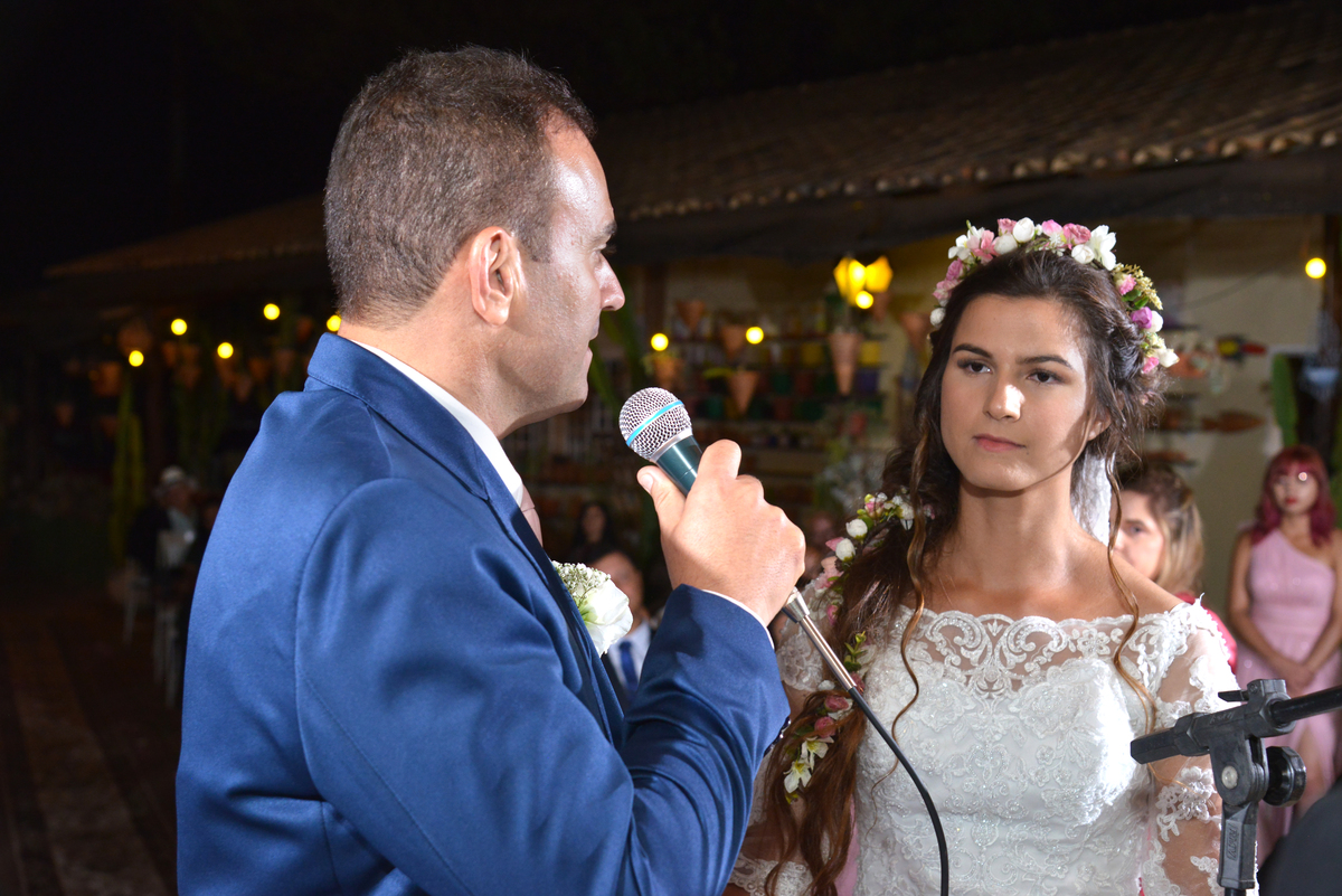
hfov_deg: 39.6
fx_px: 1864
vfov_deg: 27.0
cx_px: 671
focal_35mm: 50
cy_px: 448
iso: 2200
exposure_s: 1/100
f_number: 5
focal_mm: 50
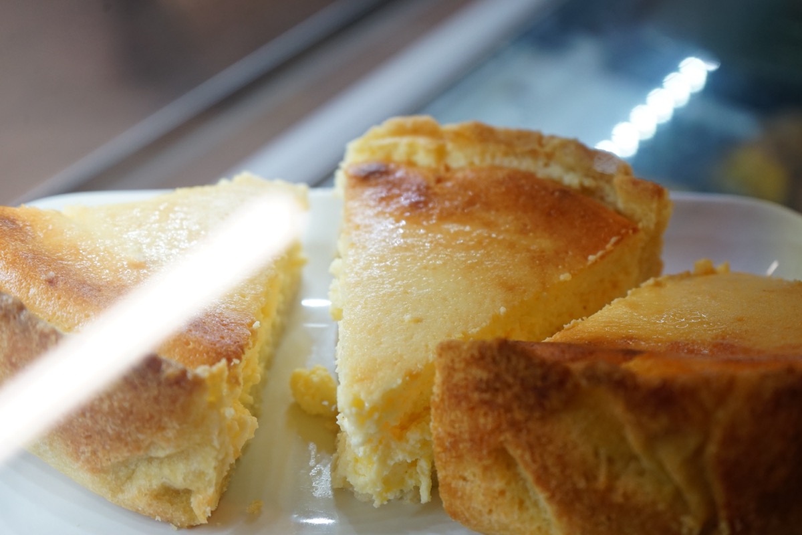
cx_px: 401
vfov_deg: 22.6
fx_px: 1337
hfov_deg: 33.4
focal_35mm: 60
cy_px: 268
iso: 800
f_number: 6.3
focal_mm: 60
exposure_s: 1/60
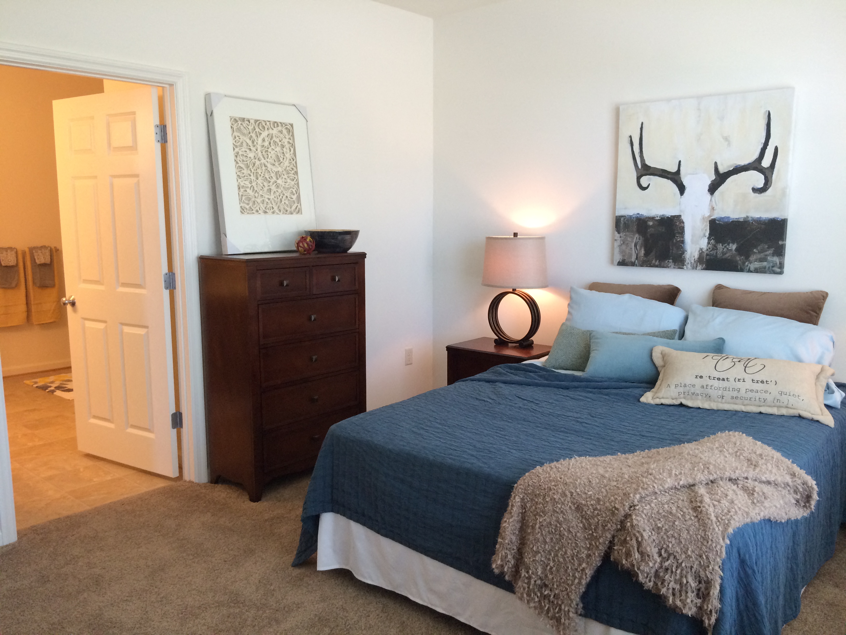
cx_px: 423
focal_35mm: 29
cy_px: 318
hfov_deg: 61.7
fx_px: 709
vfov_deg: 48.2
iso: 64
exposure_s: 1/30
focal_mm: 4.15
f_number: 2.2
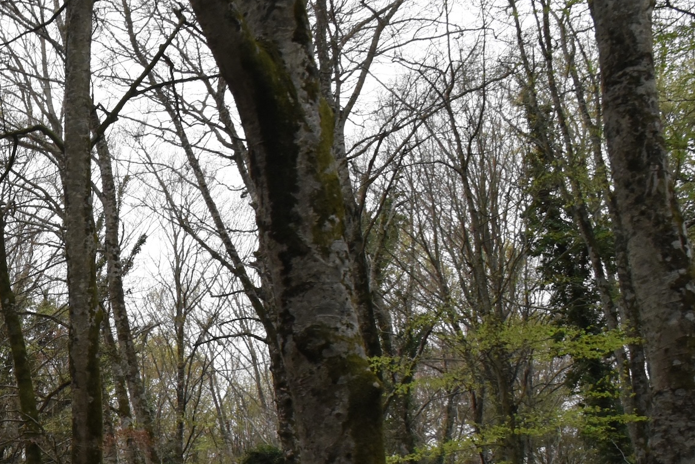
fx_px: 1217
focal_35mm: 63
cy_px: 493
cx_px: -212
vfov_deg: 20.7
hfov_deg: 26.8
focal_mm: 24
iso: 3200
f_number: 14
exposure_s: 1/800
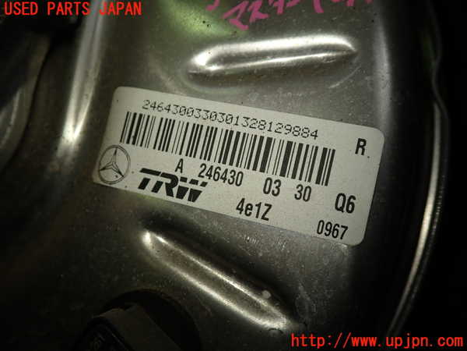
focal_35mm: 30
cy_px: 176
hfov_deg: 60.0
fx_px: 405
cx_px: 234
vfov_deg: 46.8
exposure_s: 1/100
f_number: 2.3
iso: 100
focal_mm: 5.4
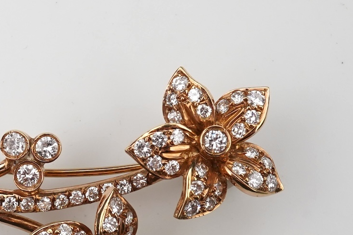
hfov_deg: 16.8
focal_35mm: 120
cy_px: 168
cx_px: 28
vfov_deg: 11.4
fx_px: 1177
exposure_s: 1/125
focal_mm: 30
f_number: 20
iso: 640
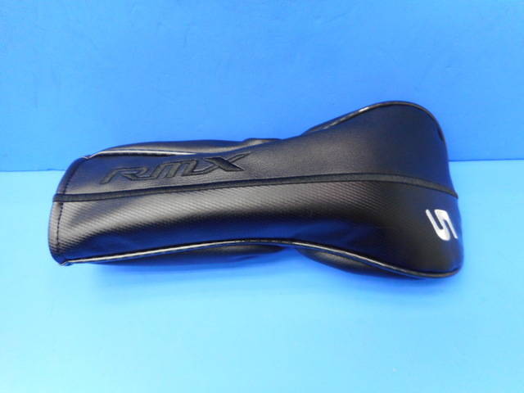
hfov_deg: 69.4
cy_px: 196
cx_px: 262
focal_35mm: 25
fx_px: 378
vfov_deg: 54.9
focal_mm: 4.5
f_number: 3.7
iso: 250
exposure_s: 1/30
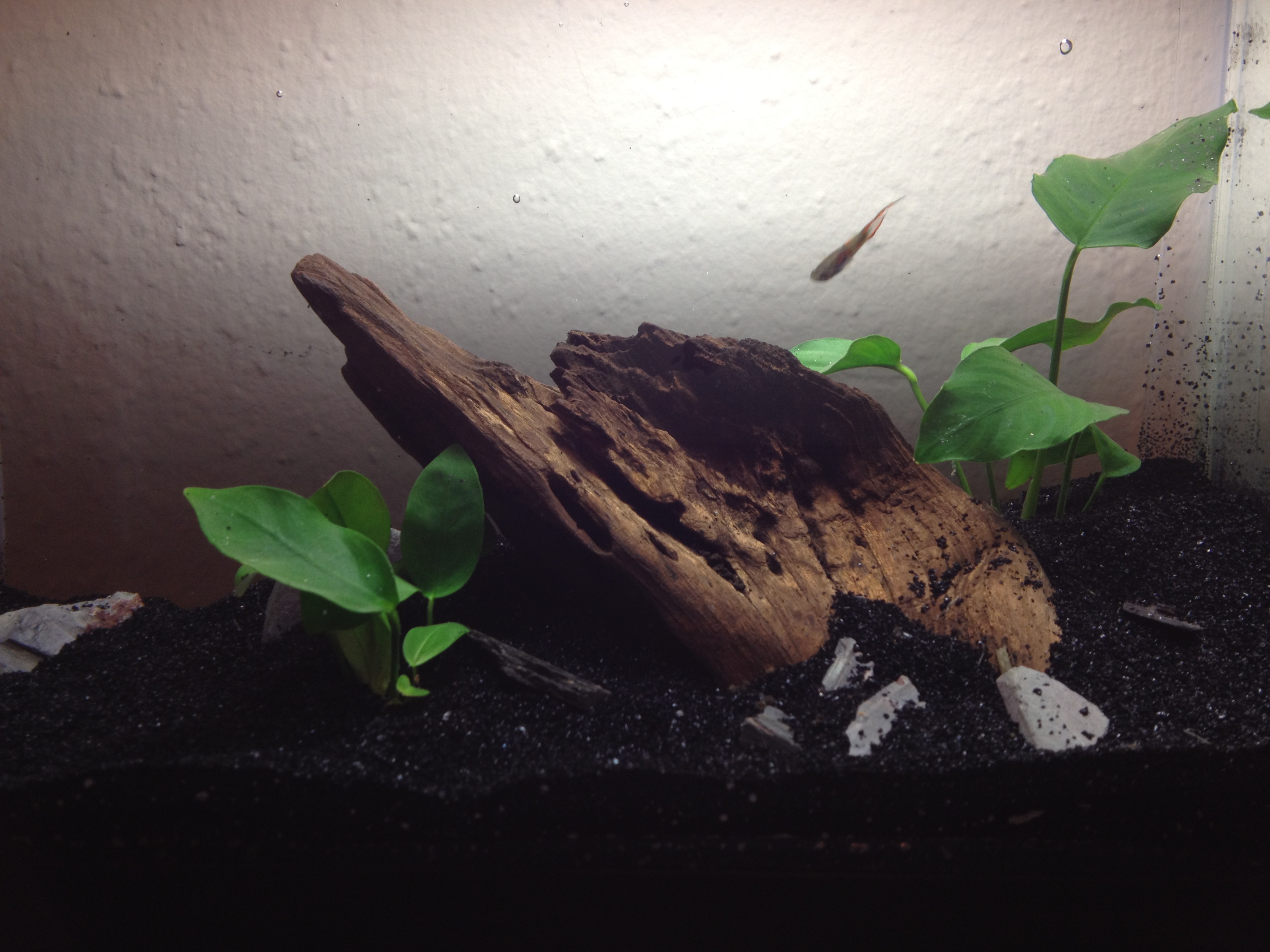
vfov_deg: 40.7
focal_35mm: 35
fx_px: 1284
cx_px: 635
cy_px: 476
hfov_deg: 52.6
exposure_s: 1/30
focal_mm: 4.28
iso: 64
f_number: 2.4
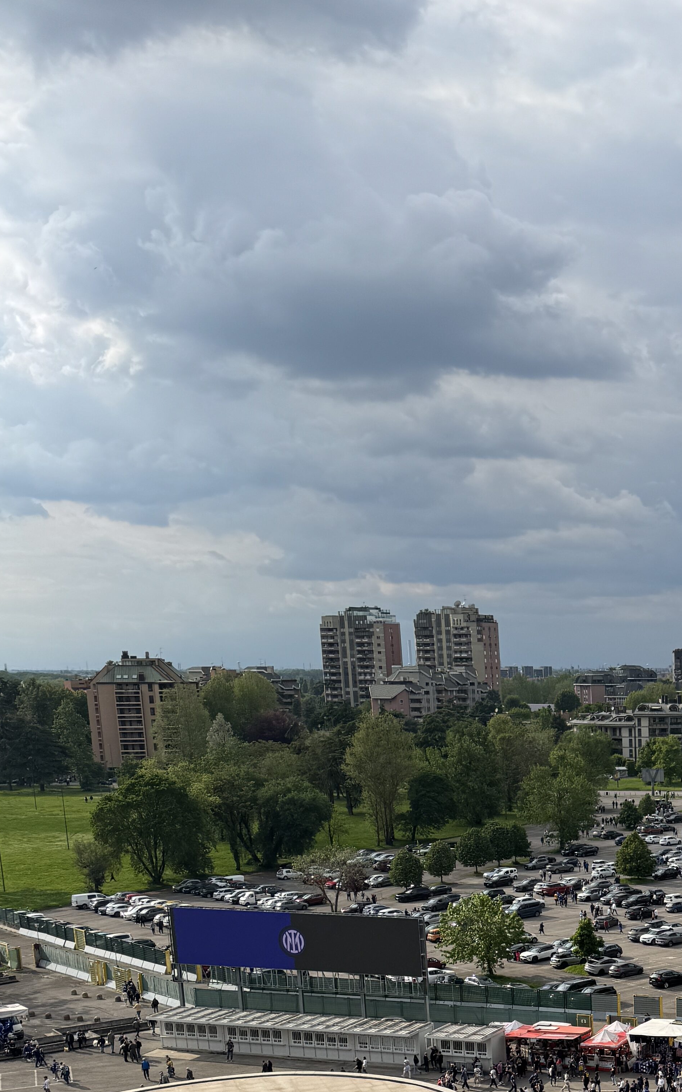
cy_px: 1000
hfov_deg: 25.0
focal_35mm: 48
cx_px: 746
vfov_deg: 38.7
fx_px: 1427
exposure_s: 1/4608
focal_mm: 6.76
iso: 80
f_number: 1.78
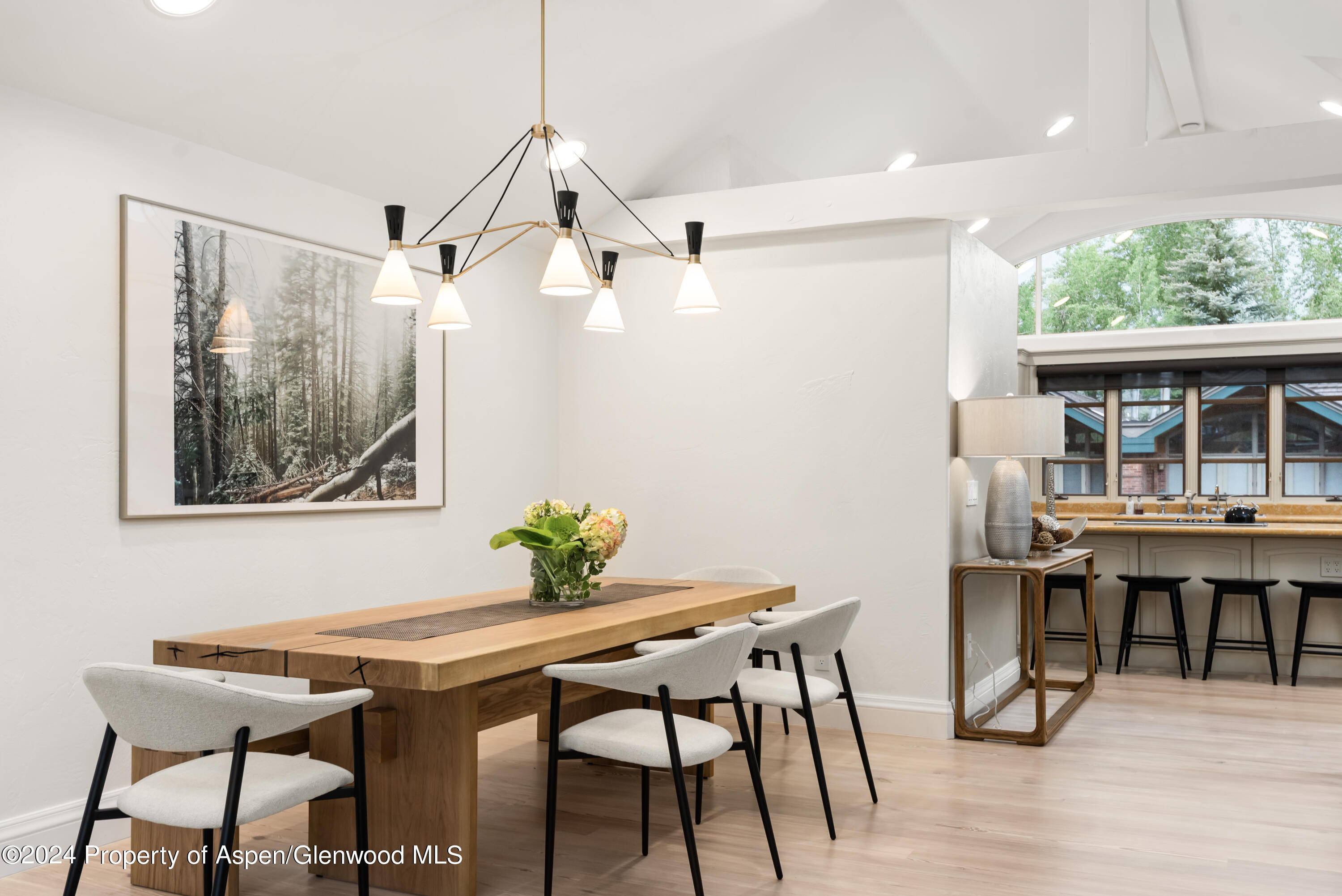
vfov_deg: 41.1
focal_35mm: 32
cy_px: 448
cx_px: 671
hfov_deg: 58.7
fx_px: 1193
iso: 800
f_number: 7.1
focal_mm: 32
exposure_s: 1/13
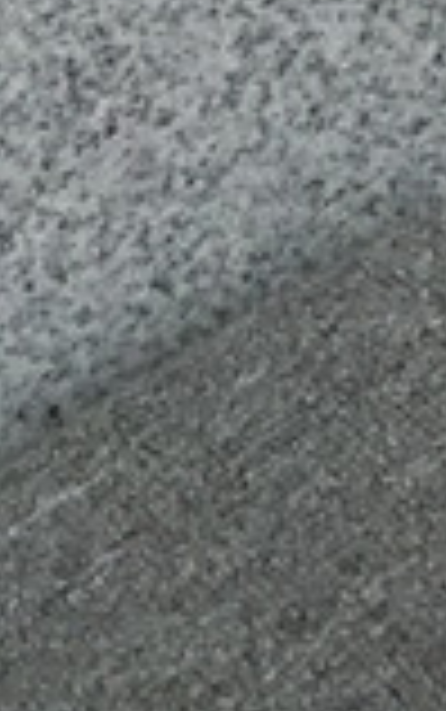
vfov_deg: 10.7
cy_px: 1123
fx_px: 3630
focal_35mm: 187
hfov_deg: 6.1
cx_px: -1185
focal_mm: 3.3
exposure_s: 1/612
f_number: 2.4
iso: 25
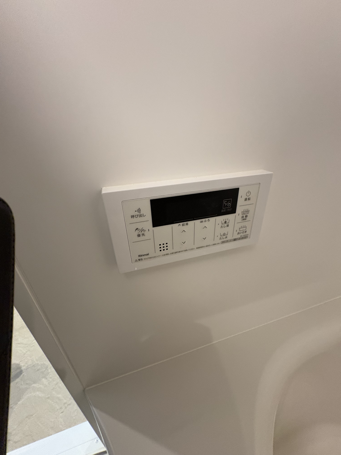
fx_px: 184
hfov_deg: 85.7
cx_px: 170
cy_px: 228
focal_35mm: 14
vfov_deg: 102.1
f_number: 2.2
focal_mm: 2.22
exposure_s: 1/60
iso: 500
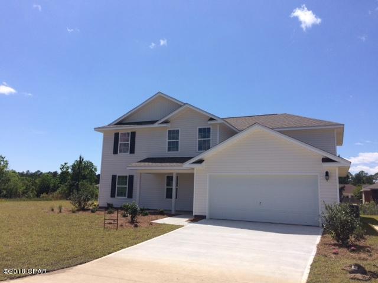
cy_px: 142
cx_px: 189
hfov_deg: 61.7
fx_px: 317
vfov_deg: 48.2
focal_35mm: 29
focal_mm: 4.15
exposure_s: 1/3425
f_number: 2.2
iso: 32
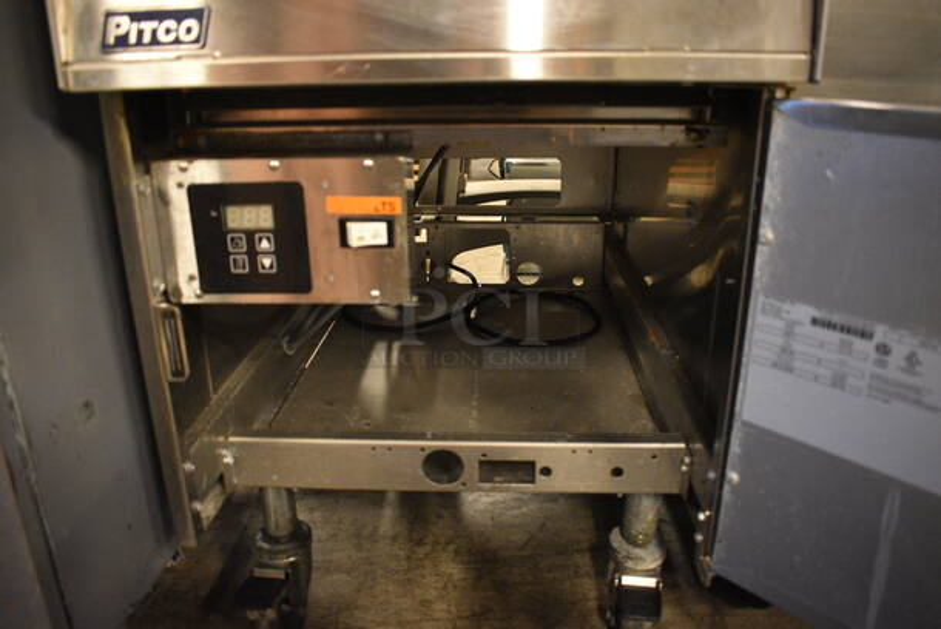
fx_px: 706
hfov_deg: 67.3
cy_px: 314
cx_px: 470
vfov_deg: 48.0
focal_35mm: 27
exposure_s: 1/25
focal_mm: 18
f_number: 3.5
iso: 3200
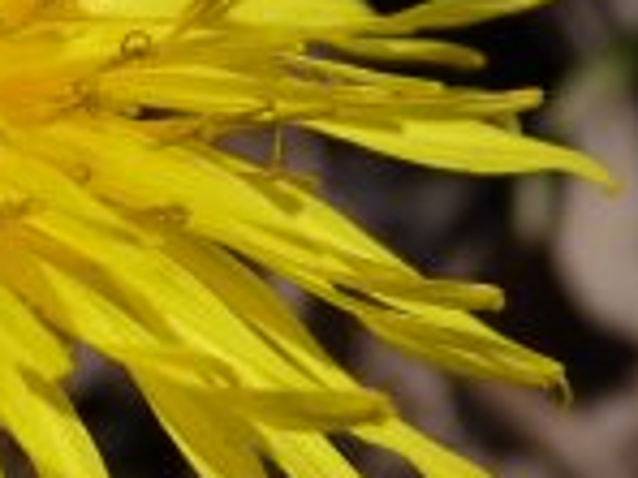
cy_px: 198
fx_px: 3281
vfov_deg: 8.3
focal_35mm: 178
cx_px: -220
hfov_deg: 10.8
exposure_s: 1/640
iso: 80
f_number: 4.9
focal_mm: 9.8
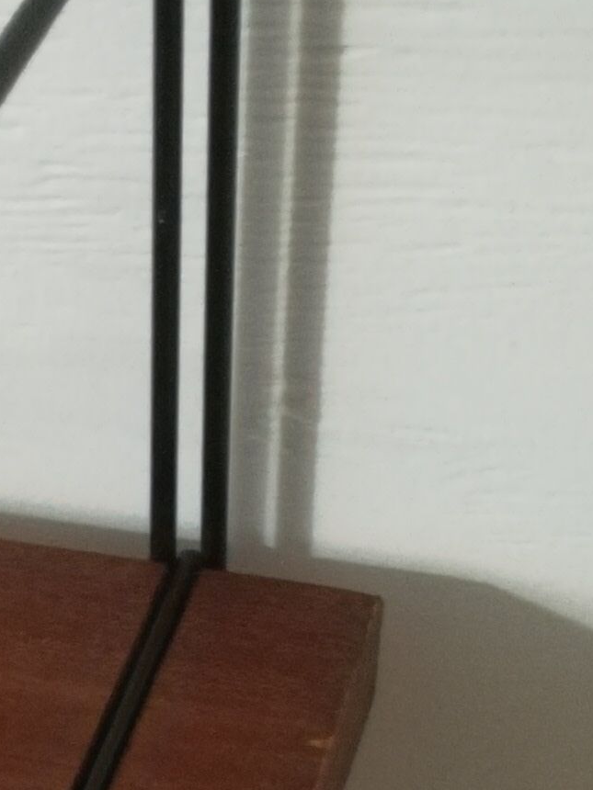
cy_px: 944
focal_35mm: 120
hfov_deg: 12.1
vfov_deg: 15.8
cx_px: -95
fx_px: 2741
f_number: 2.2
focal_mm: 3.83
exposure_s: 1/14.3
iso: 800
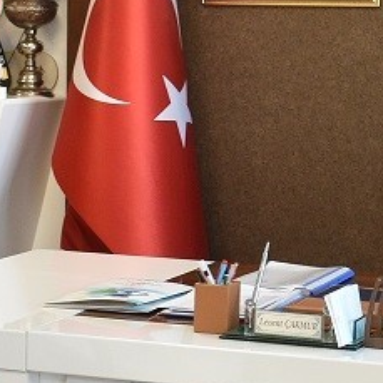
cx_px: 366
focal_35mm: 125
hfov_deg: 13.8
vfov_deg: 14.0
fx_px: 1565
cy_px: 164
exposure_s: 1/100
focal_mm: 20
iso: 800
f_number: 5
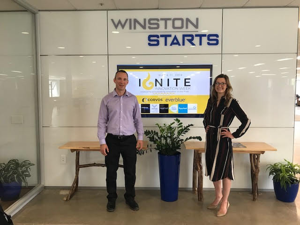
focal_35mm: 28
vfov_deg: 49.7
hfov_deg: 63.4
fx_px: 243
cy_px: 112
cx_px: 150
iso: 20
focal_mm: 3.99
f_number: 1.8
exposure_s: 1/30
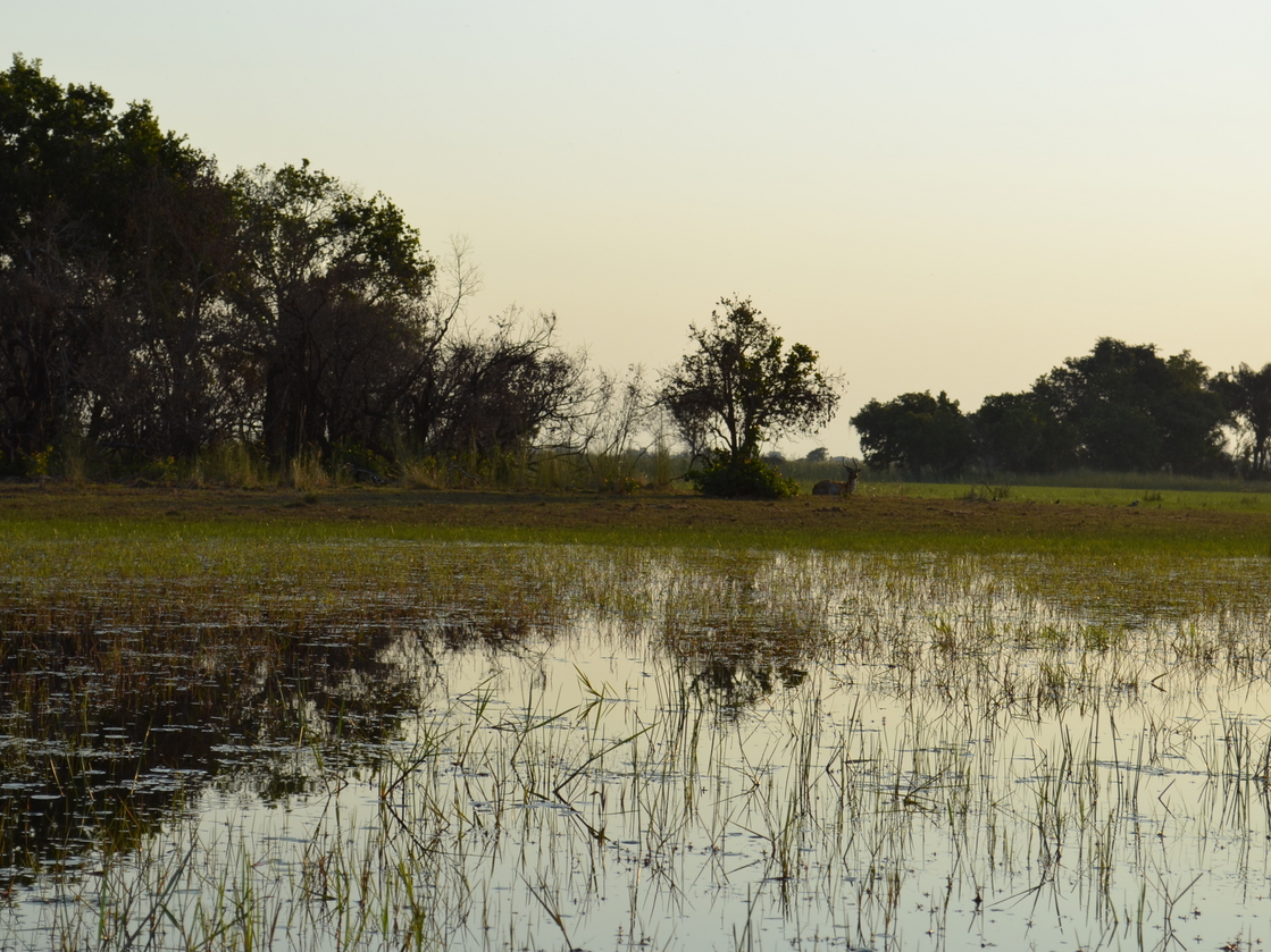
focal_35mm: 91
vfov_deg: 16.3
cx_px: 649
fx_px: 3324
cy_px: 474
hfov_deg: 21.6
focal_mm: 55
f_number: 8
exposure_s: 1/250
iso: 125
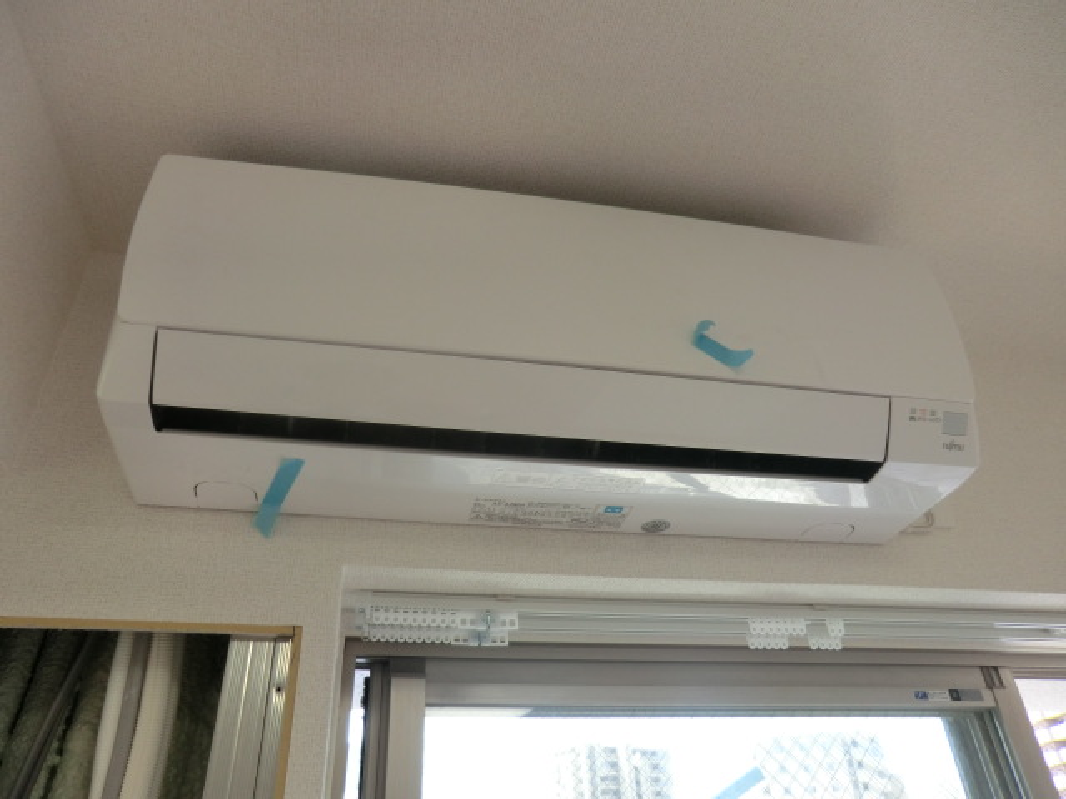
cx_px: 533
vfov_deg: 56.8
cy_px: 400
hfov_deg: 71.6
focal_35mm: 24
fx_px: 739
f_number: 3.2
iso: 80
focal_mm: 4.3
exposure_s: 1/60
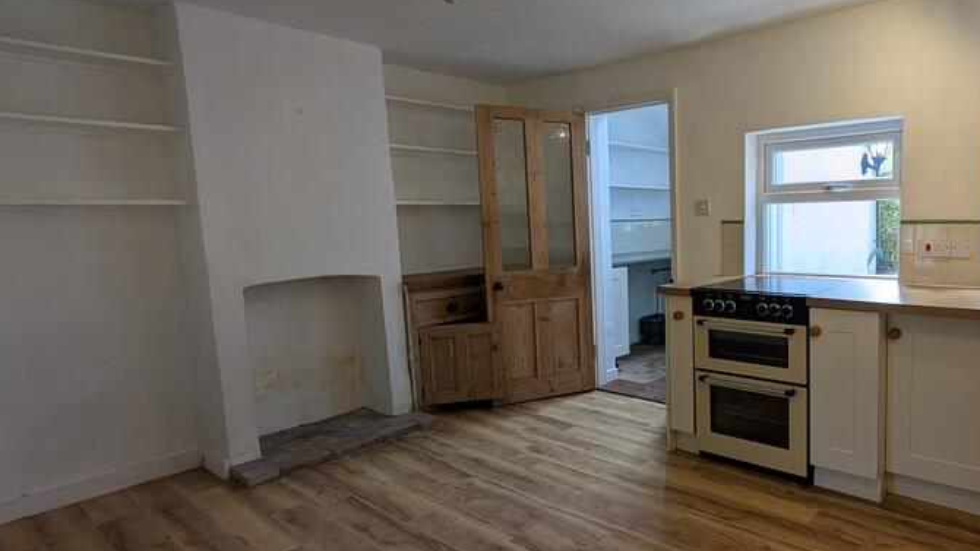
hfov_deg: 82.2
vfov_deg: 55.9
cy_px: 277
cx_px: 689
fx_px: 520
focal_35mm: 20
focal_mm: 2.02
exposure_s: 1/137
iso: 47
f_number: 1.7
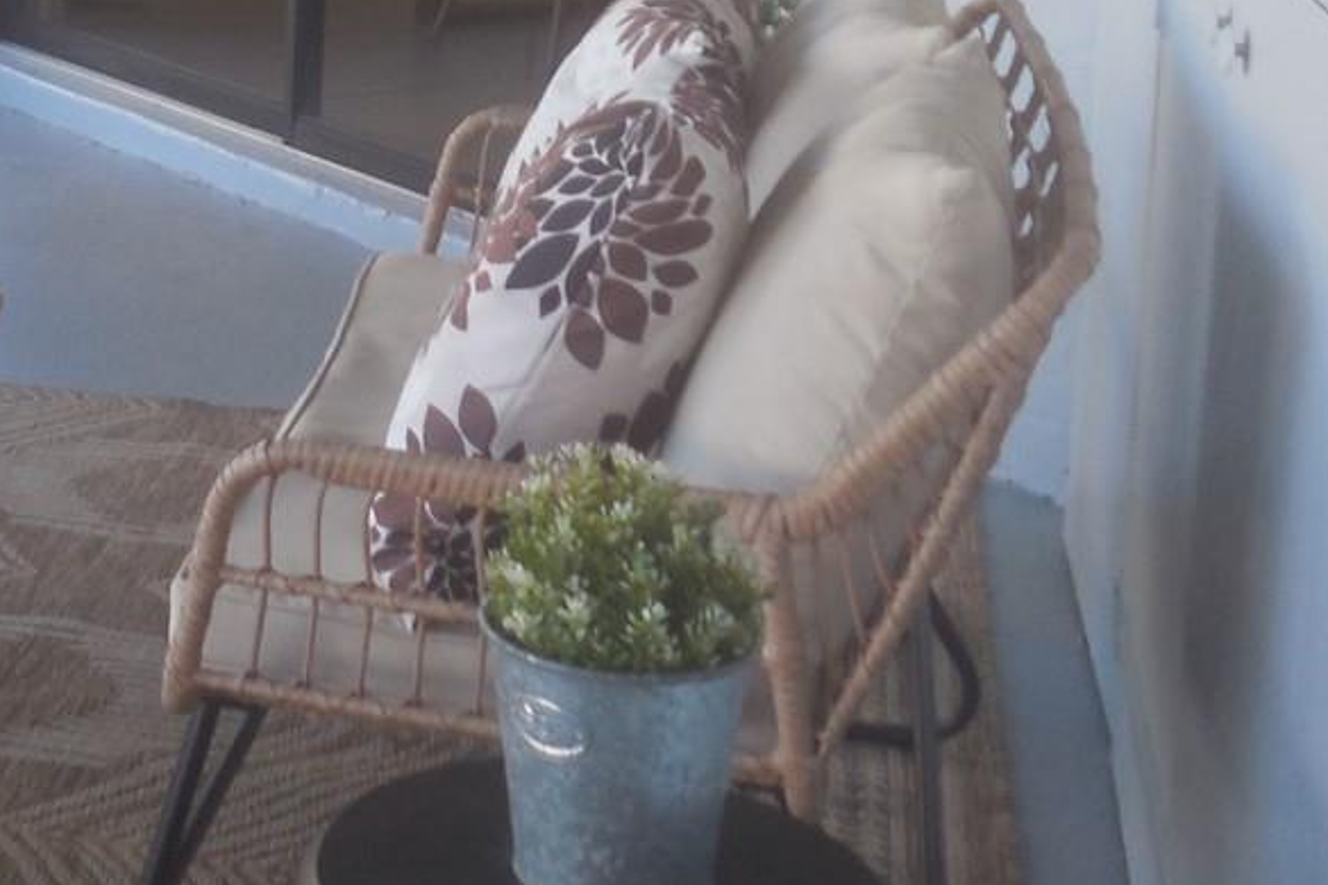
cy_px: -175
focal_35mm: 74
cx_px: -202
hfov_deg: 25.0
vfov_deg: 17.6
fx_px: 2730
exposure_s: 1/50
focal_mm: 4.6
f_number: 3.5
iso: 125
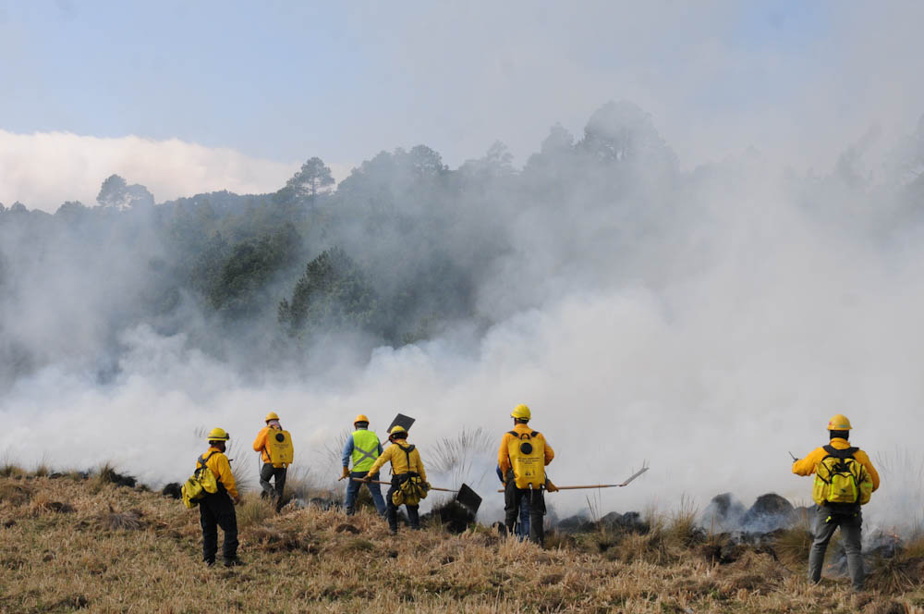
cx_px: 462
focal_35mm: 66
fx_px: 1692
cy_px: 307
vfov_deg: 20.6
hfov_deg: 30.5
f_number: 9
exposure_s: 1/640
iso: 400
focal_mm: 44
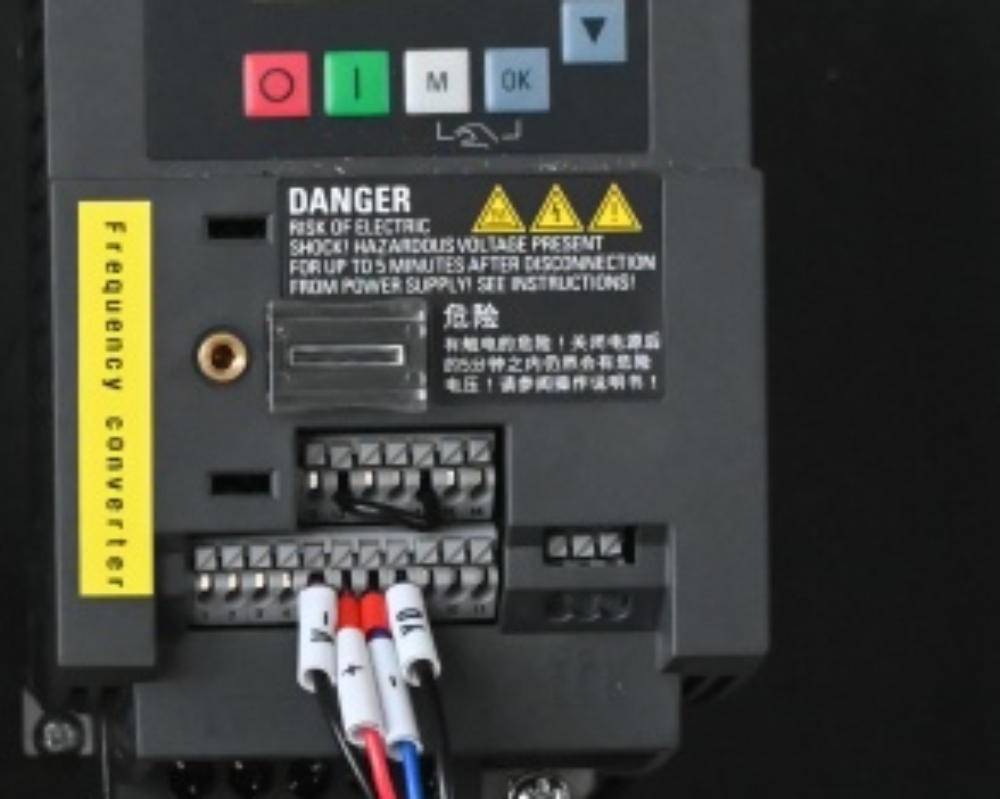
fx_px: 3579
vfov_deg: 12.7
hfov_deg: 15.7
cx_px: 119
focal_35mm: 121
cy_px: 469
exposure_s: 1/125
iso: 10000
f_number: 10
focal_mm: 42
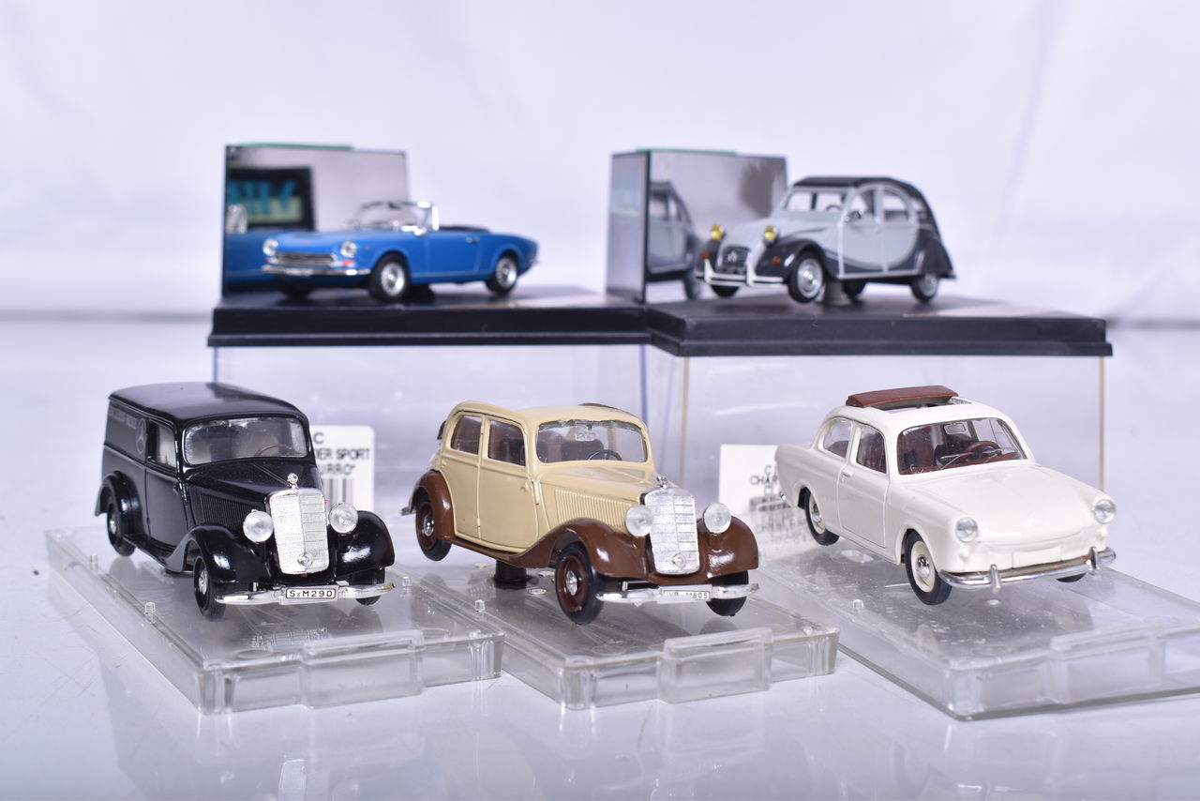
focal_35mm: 52
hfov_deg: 37.8
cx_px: 600
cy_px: 400
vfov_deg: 25.8
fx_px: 1750
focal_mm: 35
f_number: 9
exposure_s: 1/200
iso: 100
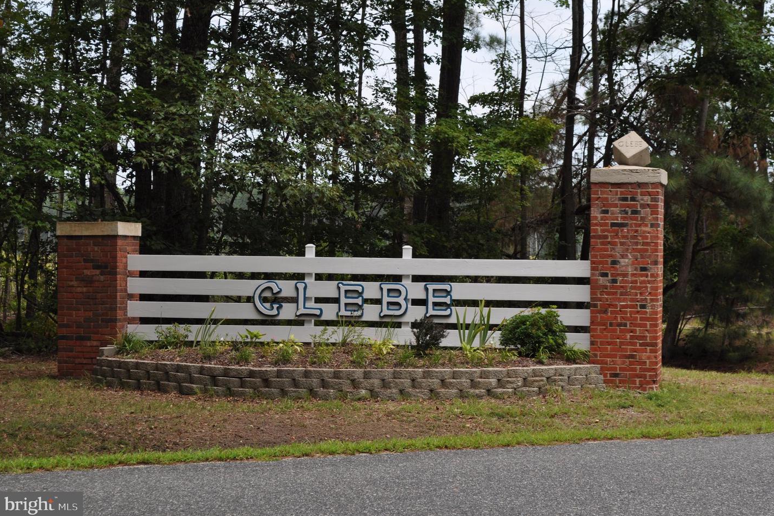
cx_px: 391
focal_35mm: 84
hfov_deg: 24.3
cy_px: 259
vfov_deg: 16.4
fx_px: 1795
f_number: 7.1
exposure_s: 1/200
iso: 200
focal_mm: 55
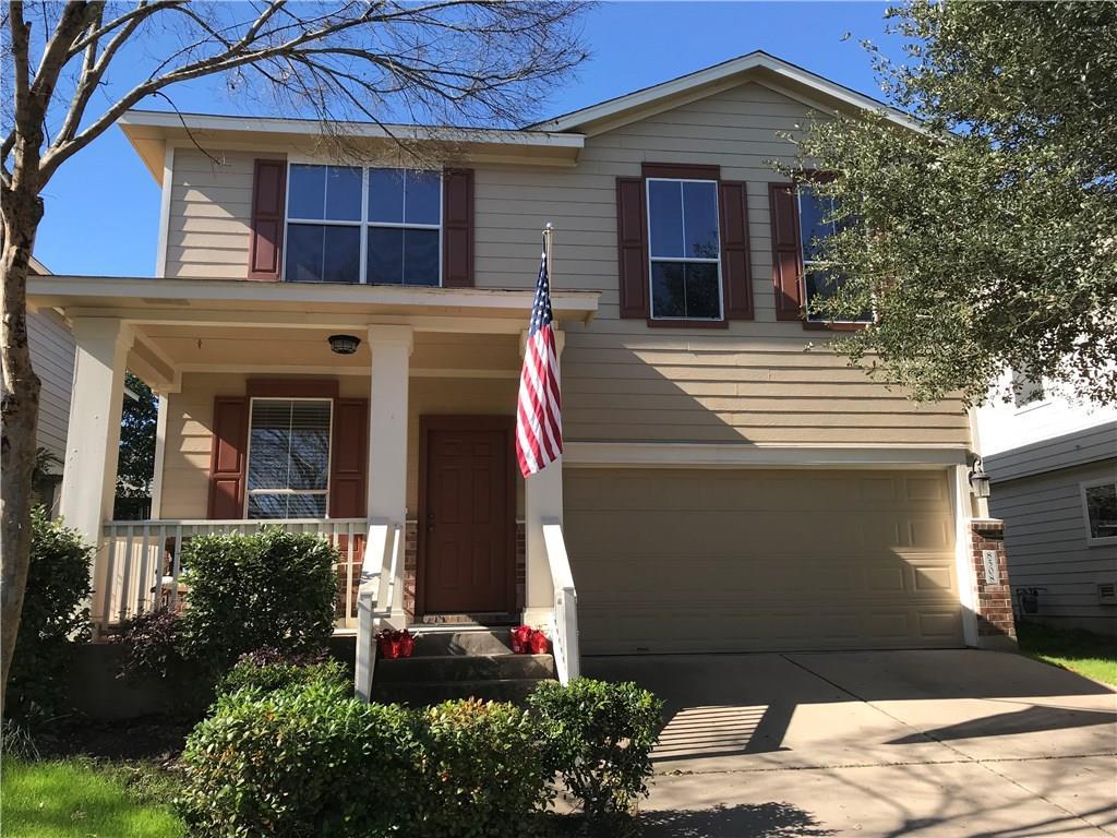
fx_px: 904
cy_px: 419
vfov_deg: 49.7
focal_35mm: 28
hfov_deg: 63.4
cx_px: 558
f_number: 1.8
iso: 20
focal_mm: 3.99
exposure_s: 1/847
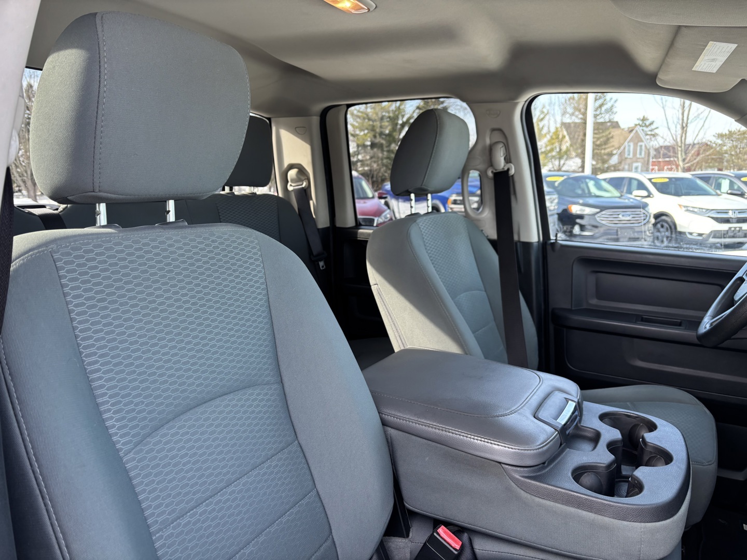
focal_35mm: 26
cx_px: 374
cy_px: 280
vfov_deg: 53.1
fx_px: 561
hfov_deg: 67.3
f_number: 1.6
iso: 50
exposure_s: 1/172
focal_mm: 5.96
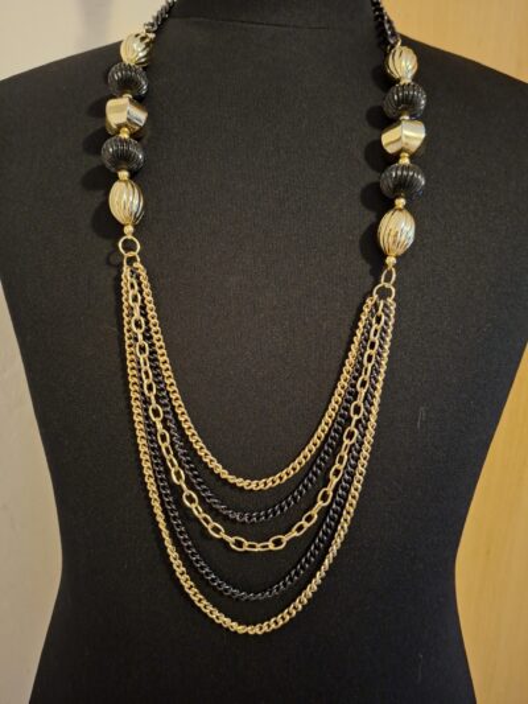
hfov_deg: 58.9
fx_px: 468
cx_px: 264
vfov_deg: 73.9
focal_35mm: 23
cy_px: 352
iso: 1250
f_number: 1.8
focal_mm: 5.54
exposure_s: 1/14
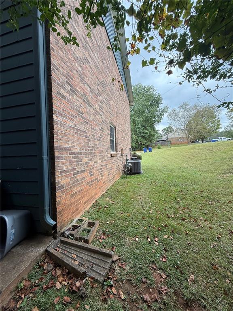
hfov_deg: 85.7
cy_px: 156
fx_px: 126
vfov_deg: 102.1
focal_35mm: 14
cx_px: 116
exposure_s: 1/209
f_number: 2.2
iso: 64
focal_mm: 2.22
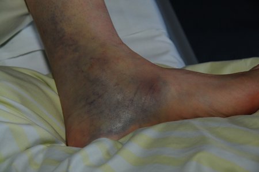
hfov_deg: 17.1
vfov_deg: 11.4
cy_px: 86
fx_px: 862
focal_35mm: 120
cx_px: 130
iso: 200
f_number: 7.1
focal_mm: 80
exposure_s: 1/80
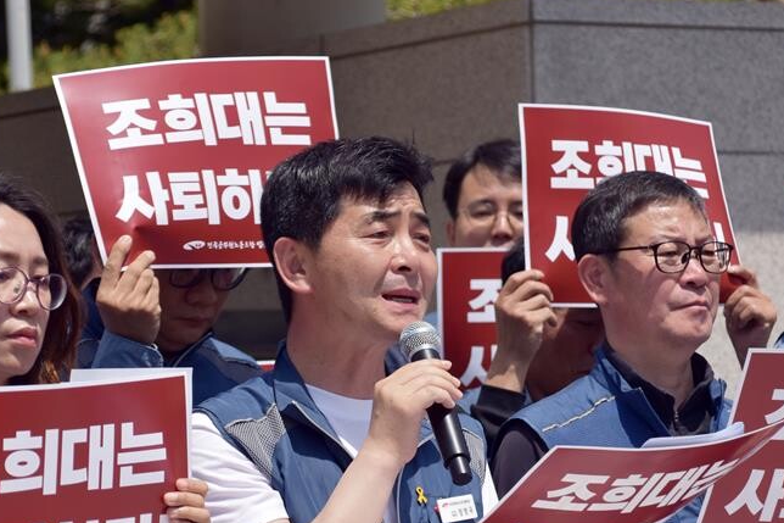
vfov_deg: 6.8
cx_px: 374
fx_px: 4415
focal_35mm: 203
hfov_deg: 10.1
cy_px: 407
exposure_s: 1/1250
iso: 100
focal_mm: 85
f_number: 5.3
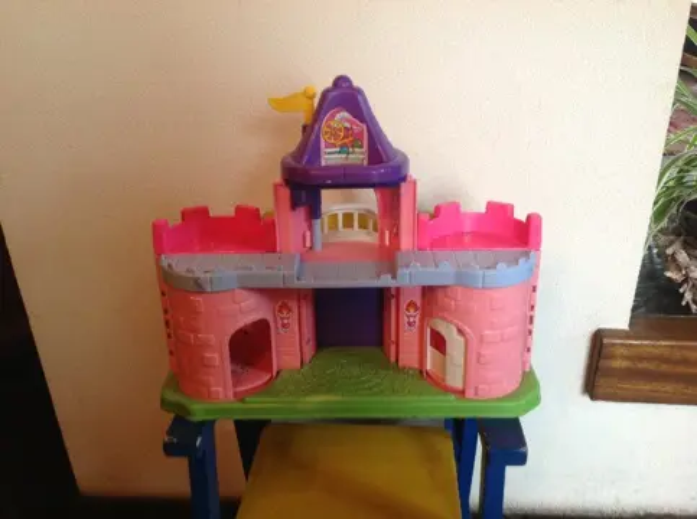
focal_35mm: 35
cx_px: 348
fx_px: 703
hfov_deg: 52.7
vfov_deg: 40.5
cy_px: 260
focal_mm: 4.28
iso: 160
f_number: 2.4
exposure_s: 1/15
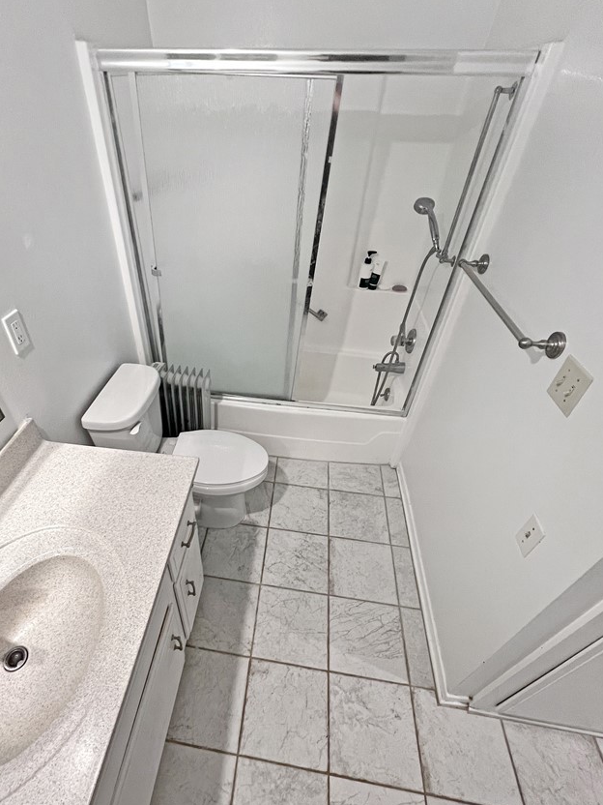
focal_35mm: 16
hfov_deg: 77.3
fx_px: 372
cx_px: 245
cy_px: 423
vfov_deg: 94.4
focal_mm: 1.57
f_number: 1.8
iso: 250
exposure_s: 1/60
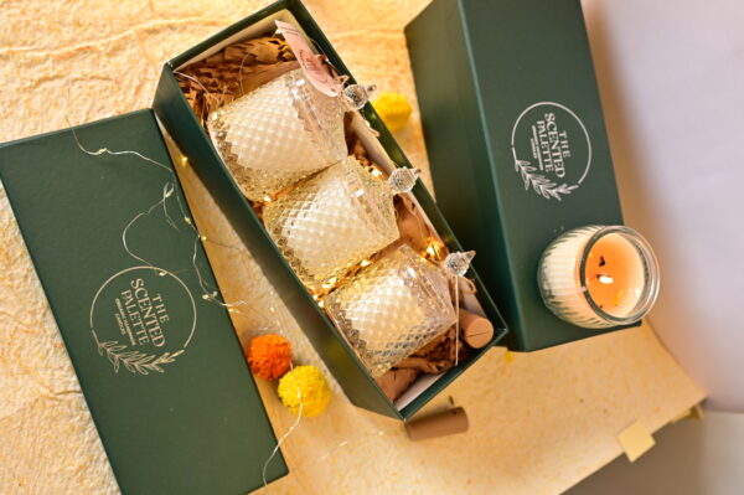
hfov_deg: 54.5
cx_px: 372
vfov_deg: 37.8
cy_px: 248
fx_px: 723
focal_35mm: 35
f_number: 3.5
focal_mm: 35
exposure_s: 1/320
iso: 2000
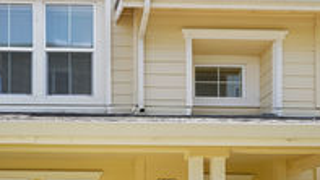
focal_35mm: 37
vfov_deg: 27.7
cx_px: 80
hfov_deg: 51.7
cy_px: 222
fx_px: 314
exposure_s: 1/25
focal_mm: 16
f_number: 8
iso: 100
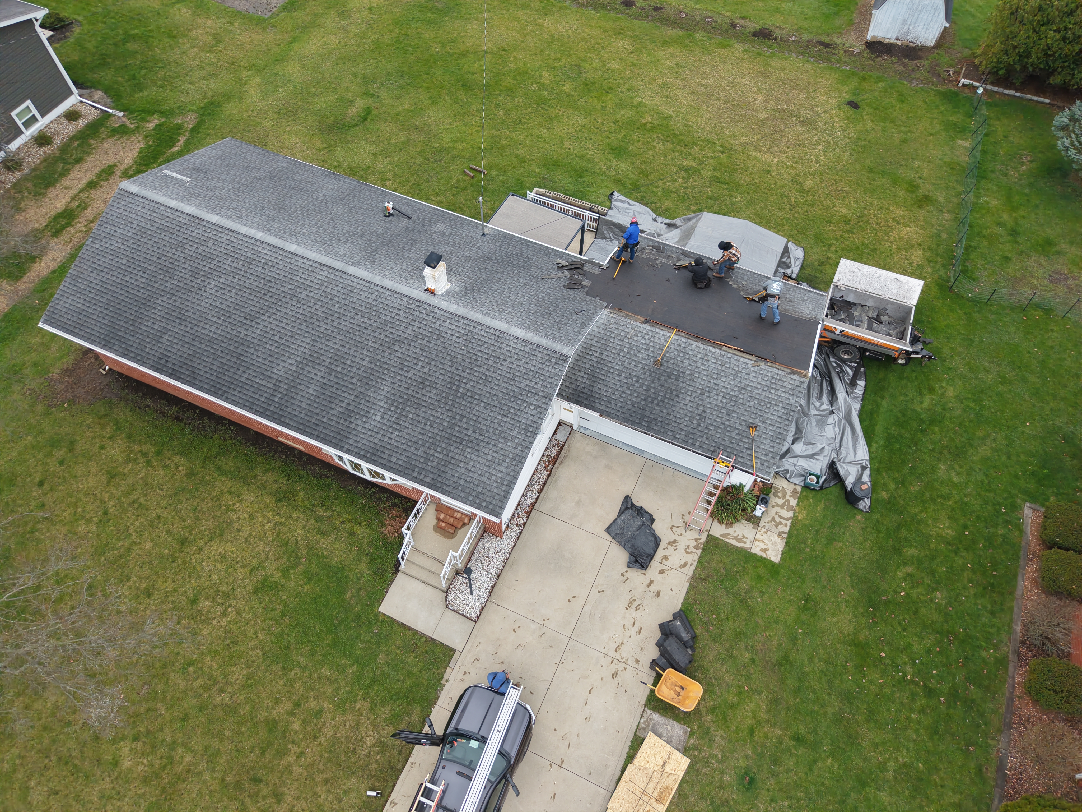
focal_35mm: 24
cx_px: 541
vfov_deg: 56.8
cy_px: 406
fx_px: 750
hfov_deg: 71.6
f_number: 1.8
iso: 100
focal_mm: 8.67
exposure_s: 1/100
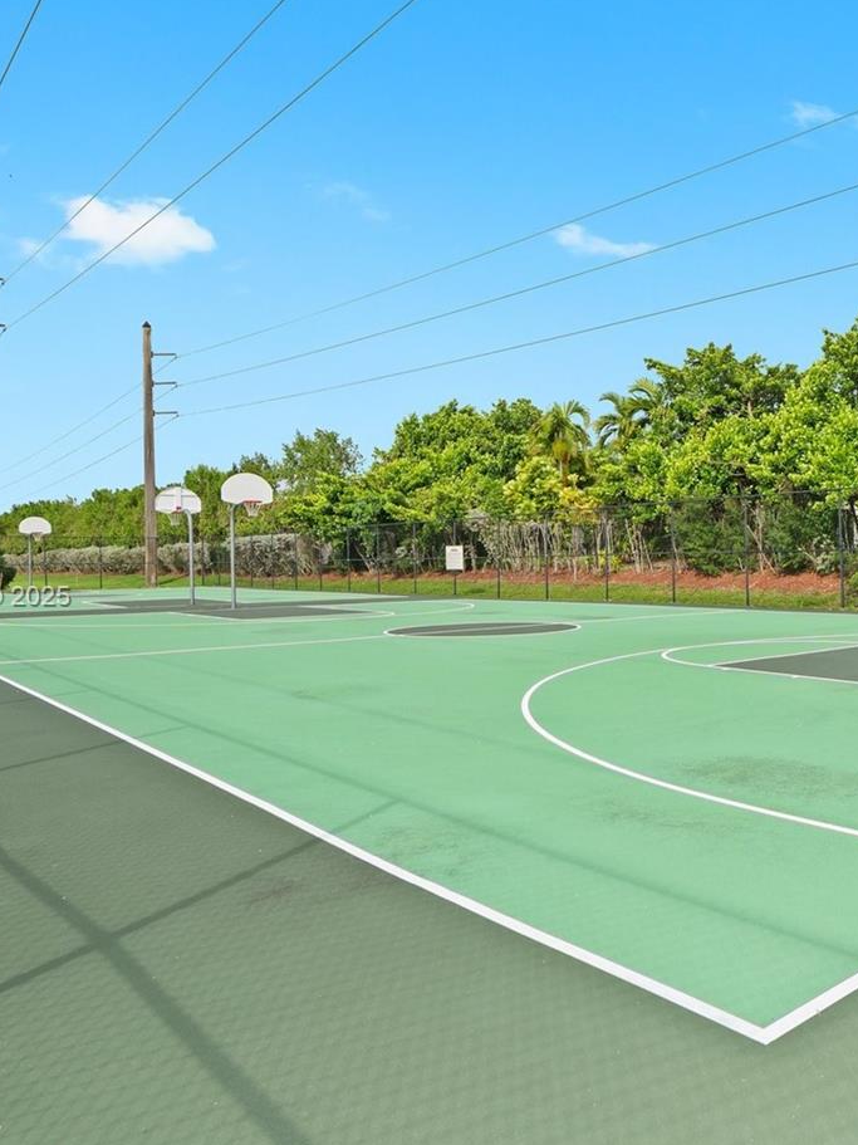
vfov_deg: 65.3
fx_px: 893
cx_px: 673
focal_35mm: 27
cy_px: 599
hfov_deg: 48.7
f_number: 8
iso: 200
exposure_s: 1/160
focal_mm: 16
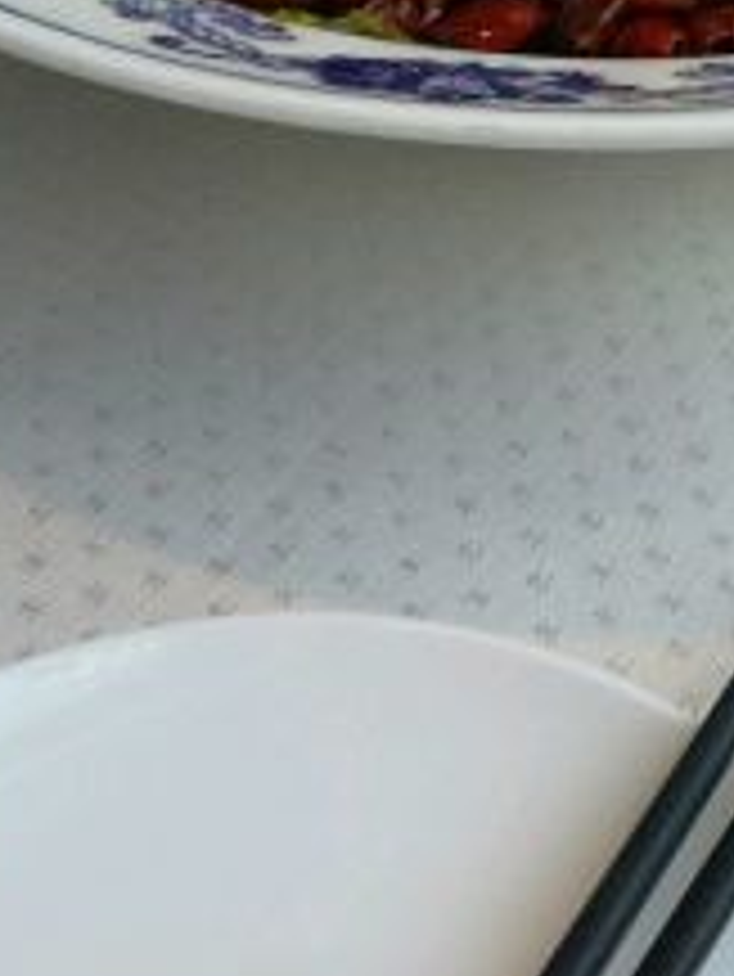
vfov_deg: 21.8
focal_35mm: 87
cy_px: 31
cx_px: 556
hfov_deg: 16.9
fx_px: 2457
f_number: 2
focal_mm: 4.04
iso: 50
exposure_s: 1/233
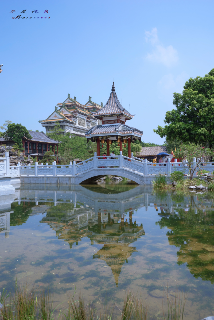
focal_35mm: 31
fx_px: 276
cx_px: 107
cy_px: 160
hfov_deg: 42.4
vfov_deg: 60.3
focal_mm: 31
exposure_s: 1/320
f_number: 8
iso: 100
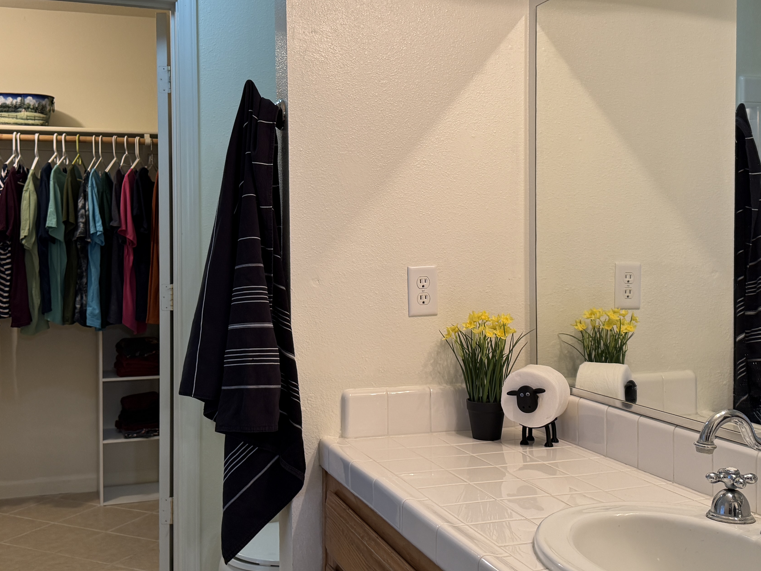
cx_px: 368
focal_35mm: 41
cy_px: 254
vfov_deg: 35.1
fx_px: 901
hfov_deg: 45.8
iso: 160
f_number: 1.78
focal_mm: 6.76
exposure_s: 1/120
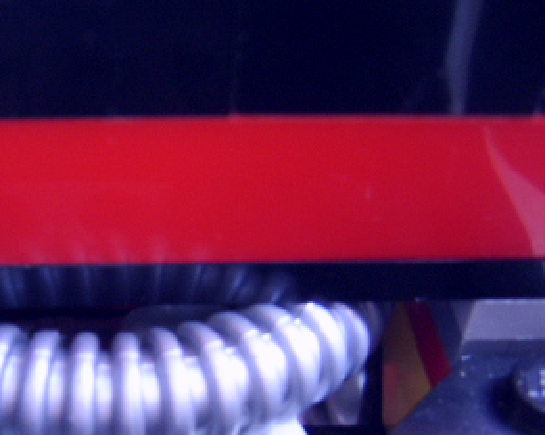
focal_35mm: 77
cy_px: 389
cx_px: 75
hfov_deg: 24.2
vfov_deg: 19.5
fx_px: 1242
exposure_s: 1
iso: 100
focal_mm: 5.95
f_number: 2.8
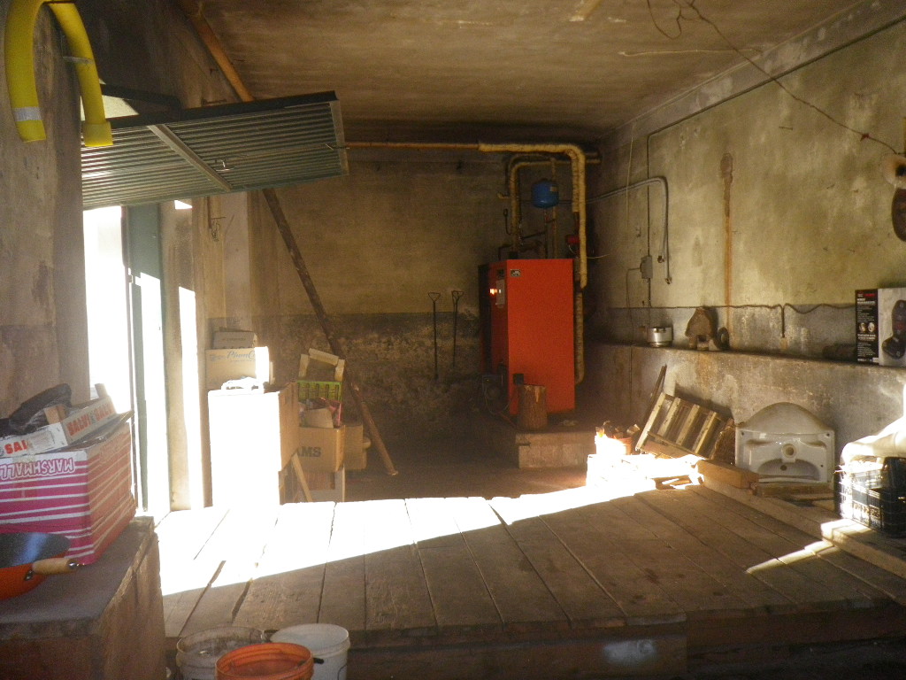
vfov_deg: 40.7
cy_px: 340
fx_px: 916
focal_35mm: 35
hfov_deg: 52.6
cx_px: 453
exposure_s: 1/60
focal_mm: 6.2
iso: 160
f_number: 3.8
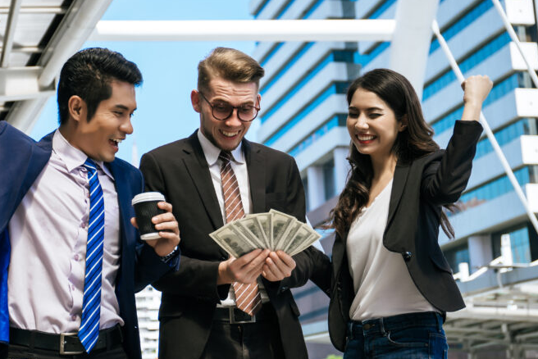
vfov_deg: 17.5
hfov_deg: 25.9
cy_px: 158
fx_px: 1166
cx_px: 218
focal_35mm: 78
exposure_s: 1/320
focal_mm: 50
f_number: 4
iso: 100
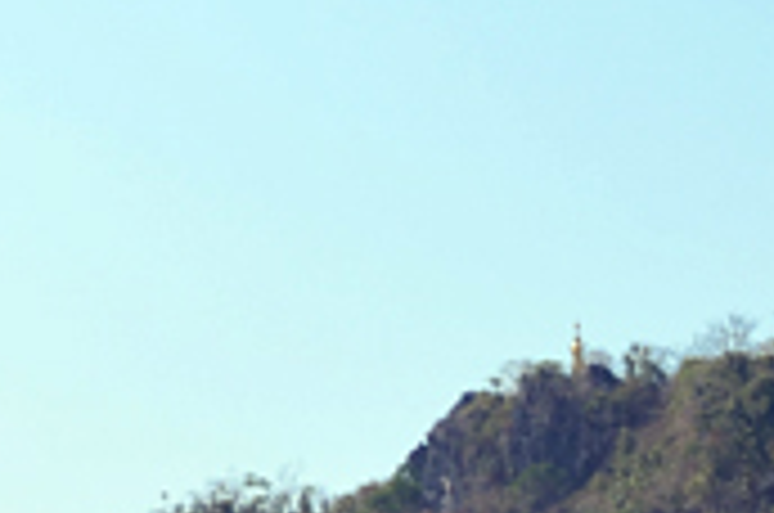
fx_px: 5243
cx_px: 936
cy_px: 864
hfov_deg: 8.4
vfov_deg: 5.5
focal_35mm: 244
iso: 100
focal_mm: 35
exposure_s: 1/320
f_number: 9
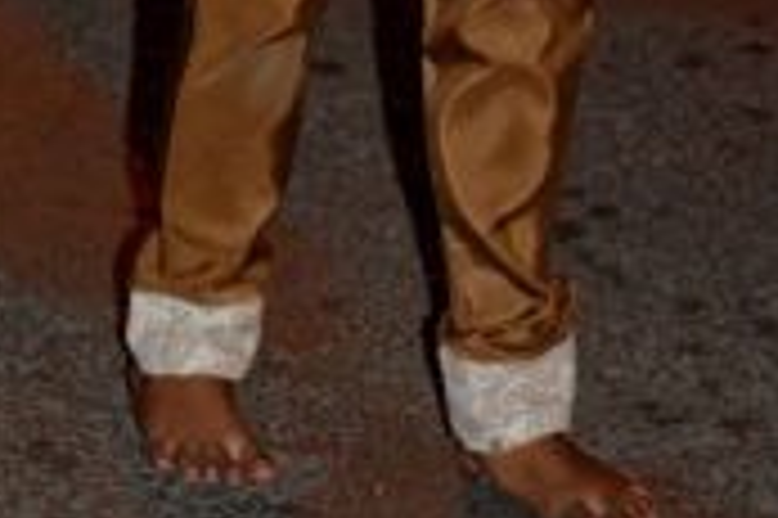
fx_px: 7837
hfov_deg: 5.7
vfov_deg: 3.7
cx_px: 358
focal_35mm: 363
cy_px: -820
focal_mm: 70
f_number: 4
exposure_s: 1/60
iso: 800
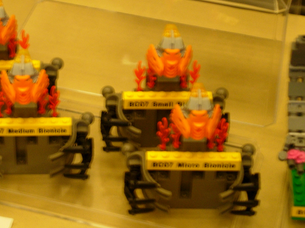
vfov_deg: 10.1
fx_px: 1295
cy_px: 96
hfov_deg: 13.4
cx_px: 109
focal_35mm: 147
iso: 200
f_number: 4.9
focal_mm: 23.4
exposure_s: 1/15.1
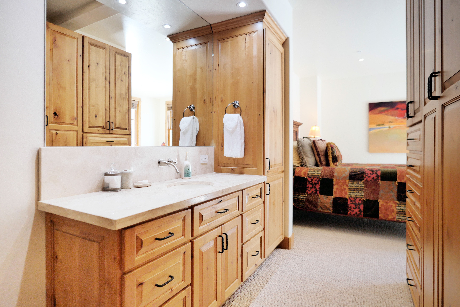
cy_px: 154
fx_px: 230
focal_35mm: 18
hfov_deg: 90.0
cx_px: 230
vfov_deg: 67.4
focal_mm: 9
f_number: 1.8
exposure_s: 1/125
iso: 800
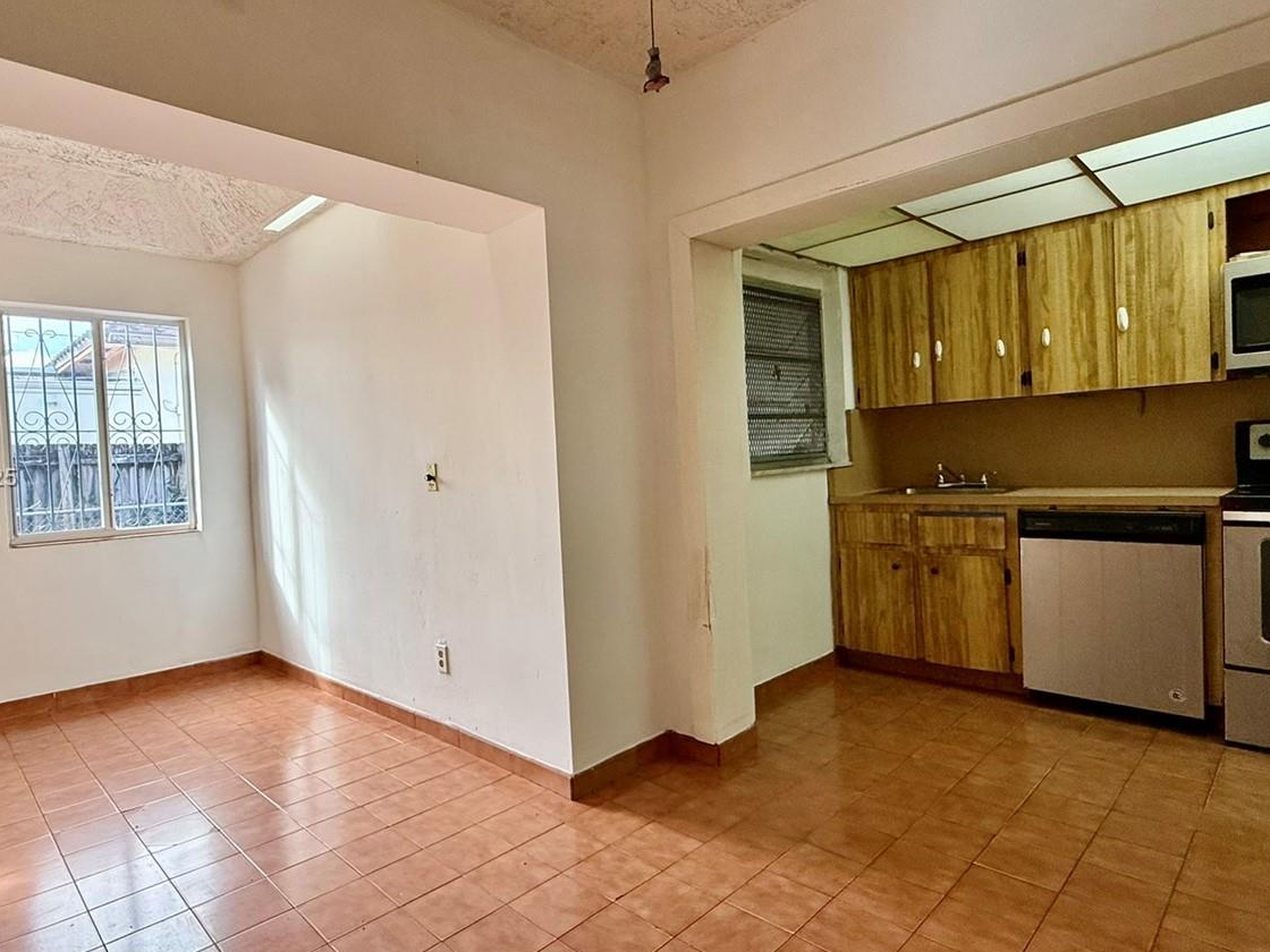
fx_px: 734
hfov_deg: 81.4
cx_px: 561
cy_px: 479
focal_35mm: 20
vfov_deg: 66.0
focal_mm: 2.22
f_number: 2.2
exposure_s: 1/120
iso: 200
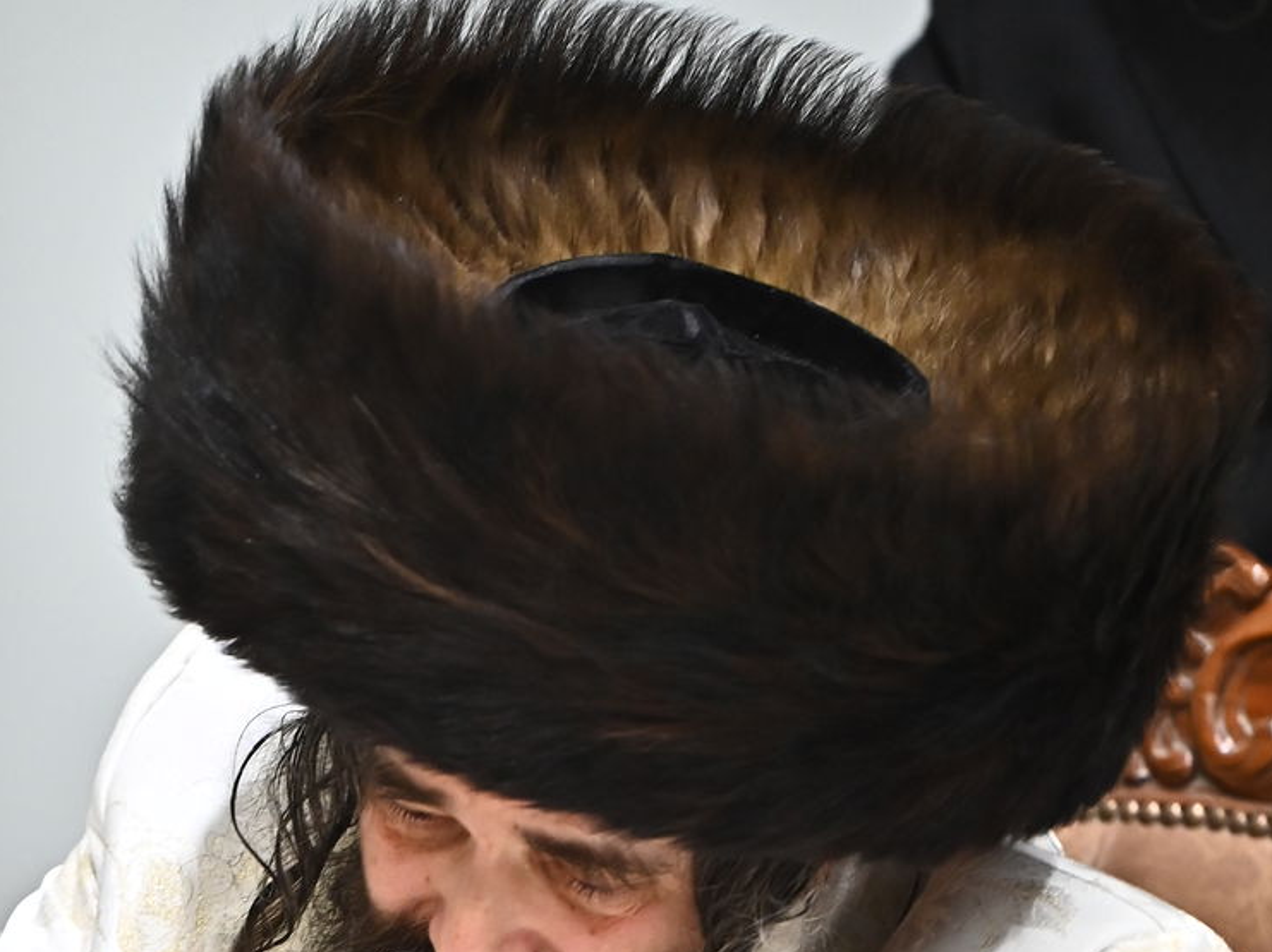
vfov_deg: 3.3
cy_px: 1459
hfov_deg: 4.4
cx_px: 257
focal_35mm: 450
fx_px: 16528
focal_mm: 165
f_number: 4.5
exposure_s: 1/160
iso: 2500
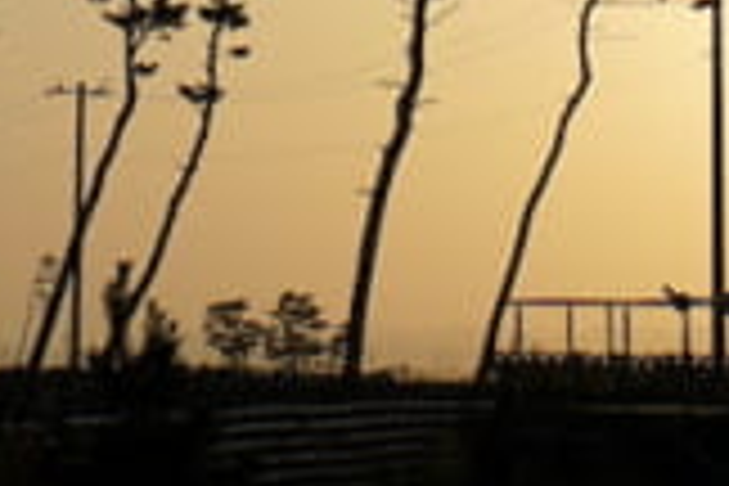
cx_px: 135
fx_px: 4596
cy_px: -306
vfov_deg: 6.0
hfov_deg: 9.0
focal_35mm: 227
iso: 100
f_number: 4.5
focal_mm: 24
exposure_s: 1/2500
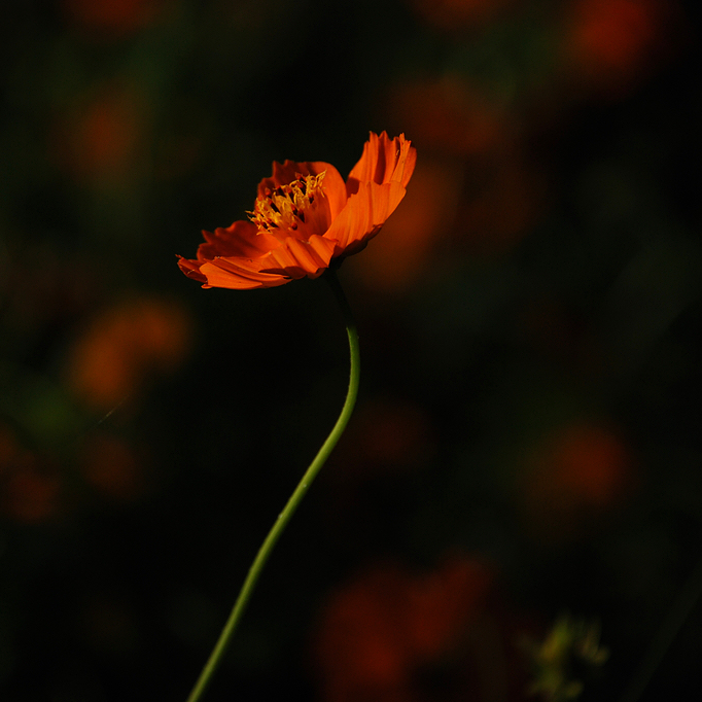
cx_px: 176
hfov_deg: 6.8
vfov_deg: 6.8
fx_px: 5934
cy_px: 350
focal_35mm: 259
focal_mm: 135
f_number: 5.6
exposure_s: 1/1000
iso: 200
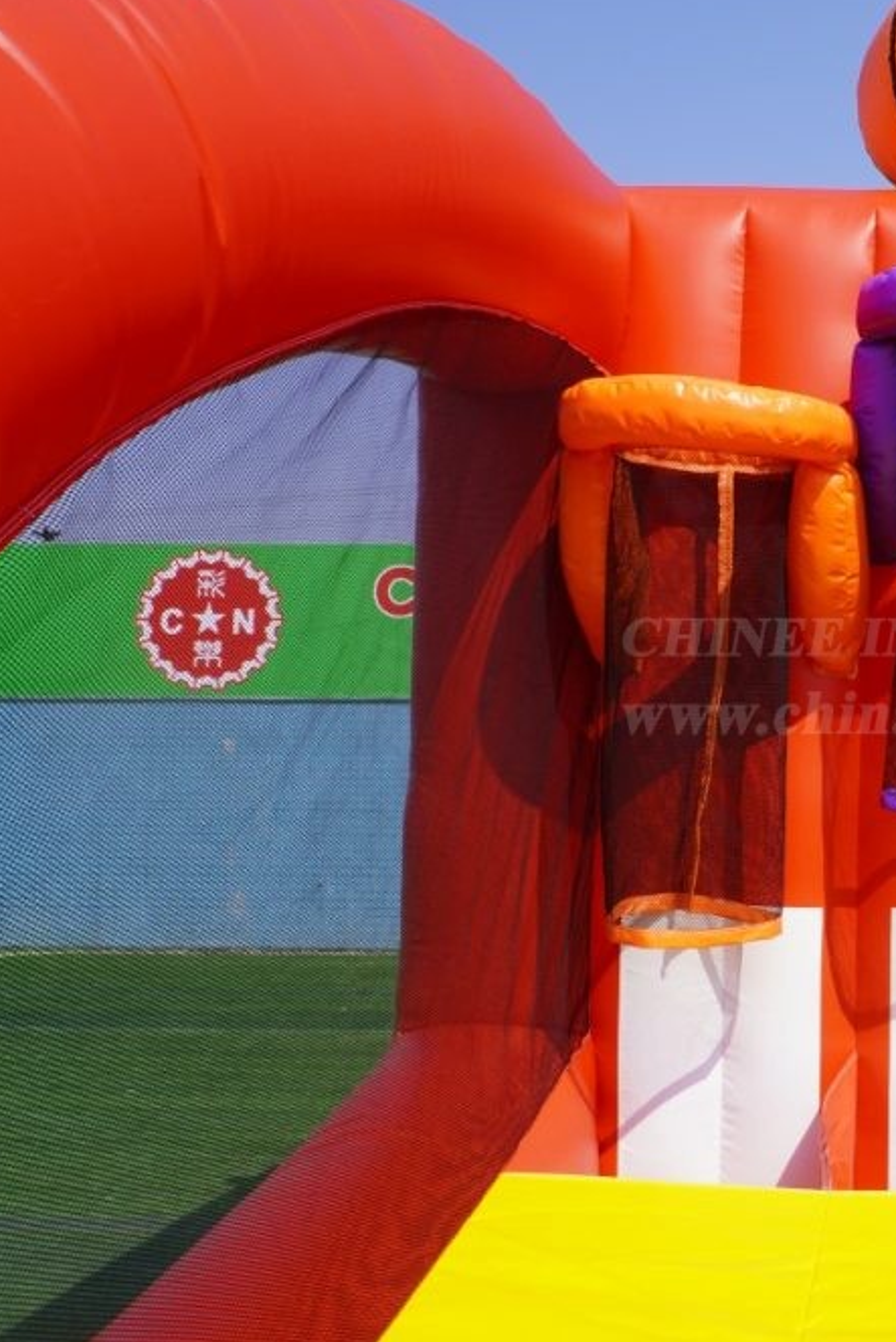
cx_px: 989
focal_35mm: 37
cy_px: 676
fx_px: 1381
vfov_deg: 51.9
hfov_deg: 31.8
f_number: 10
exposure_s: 1/160
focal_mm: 16
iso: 100
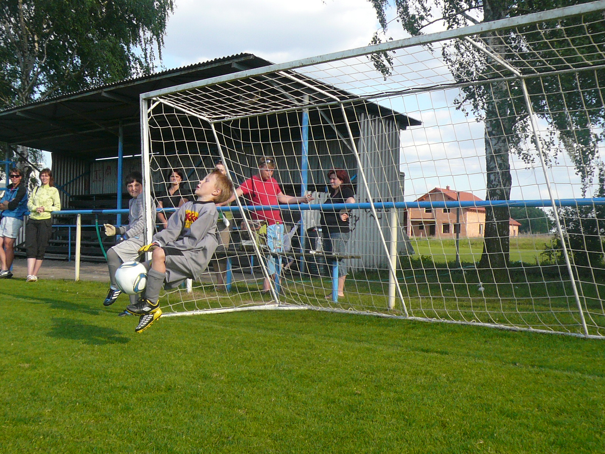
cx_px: 302
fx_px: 786
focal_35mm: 45
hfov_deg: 42.1
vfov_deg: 32.2
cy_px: 227
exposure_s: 1/640
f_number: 2.9
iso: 100
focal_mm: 4.9
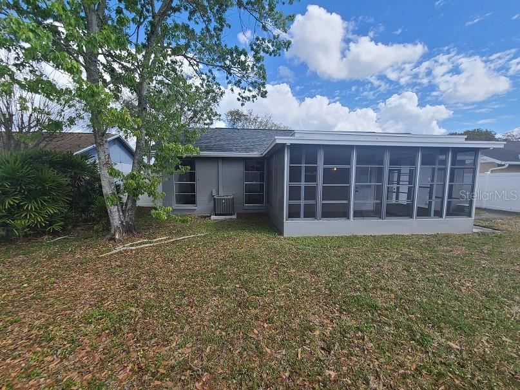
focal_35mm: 13
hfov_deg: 106.2
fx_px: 195
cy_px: 195
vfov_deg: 89.9
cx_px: 260
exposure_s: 1/1195
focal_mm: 2.2
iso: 50
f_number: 2.2
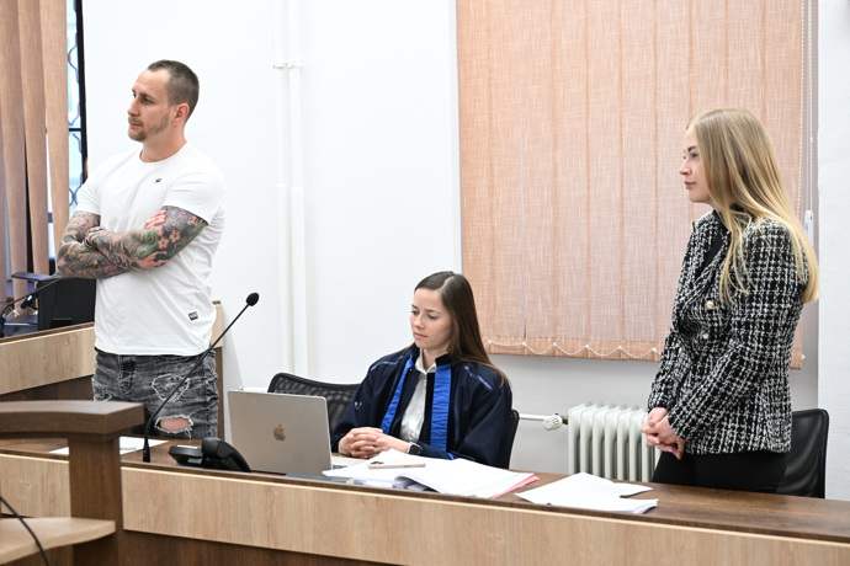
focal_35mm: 70
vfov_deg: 19.5
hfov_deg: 28.8
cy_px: 283
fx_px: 1653
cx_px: 425
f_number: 5
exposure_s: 1/250
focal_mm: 70
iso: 3200
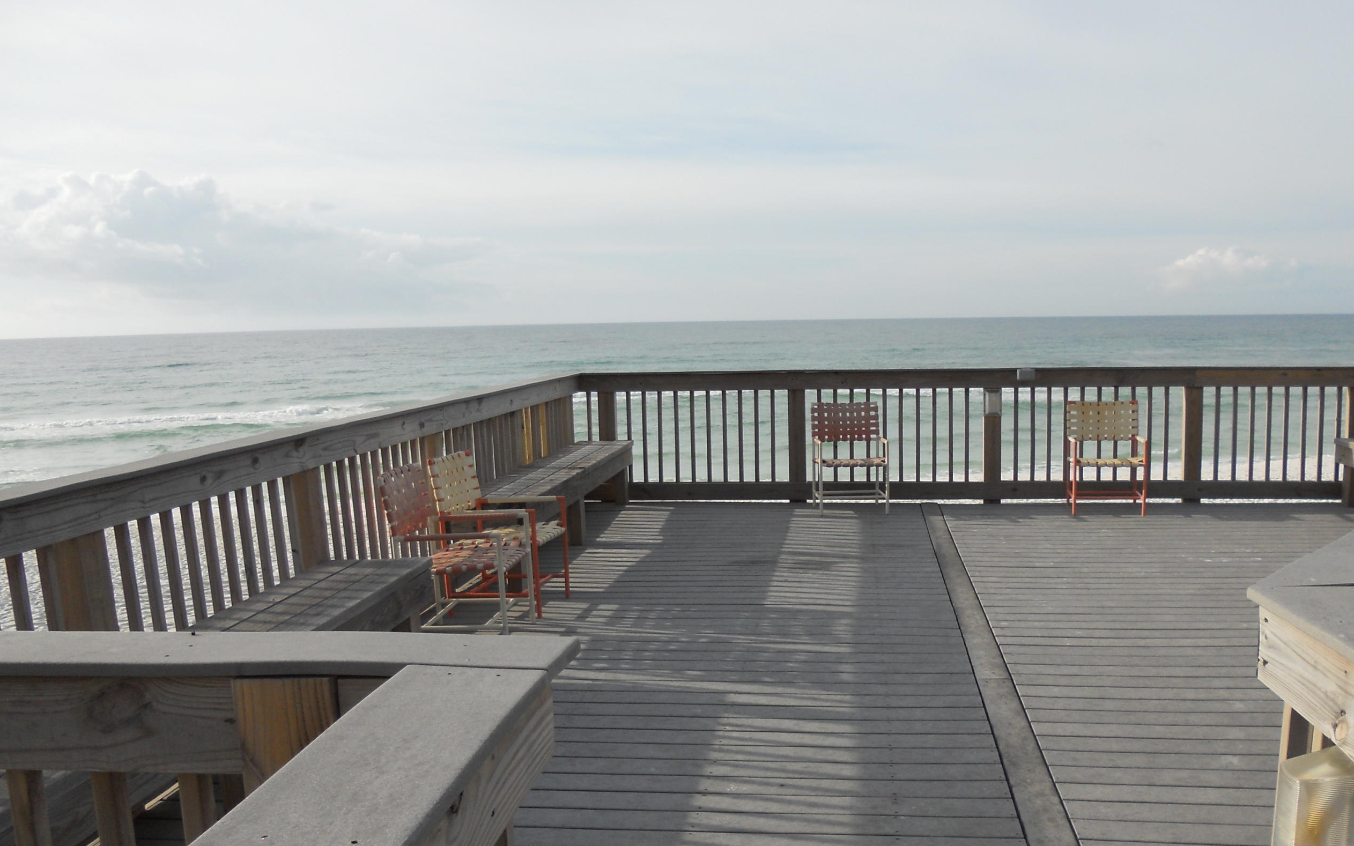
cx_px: 760
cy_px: 533
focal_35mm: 34
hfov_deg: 56.5
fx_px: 1255
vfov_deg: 37.0
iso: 80
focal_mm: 4.9
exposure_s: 1/800
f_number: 3.2
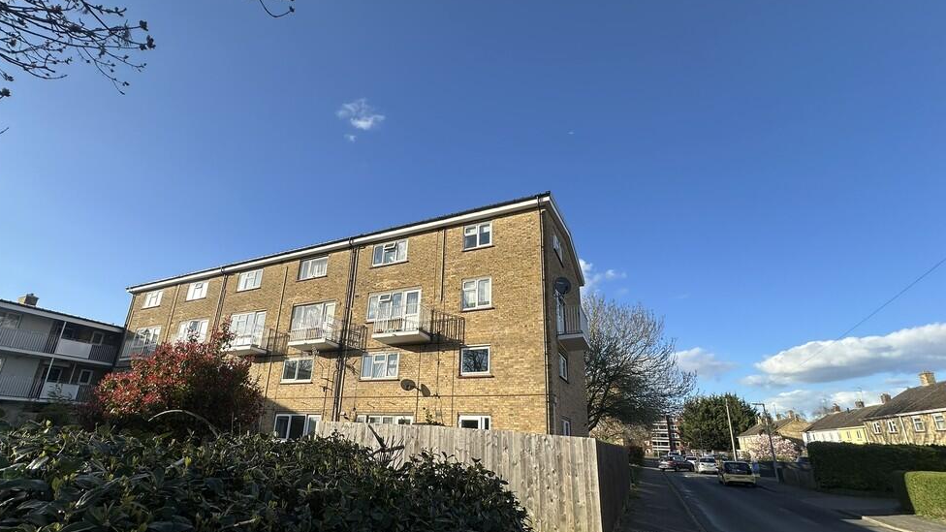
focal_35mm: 16
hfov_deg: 99.3
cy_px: 314
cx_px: 451
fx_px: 401
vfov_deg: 66.6
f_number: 2.2
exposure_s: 1/1490
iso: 40
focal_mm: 2.22
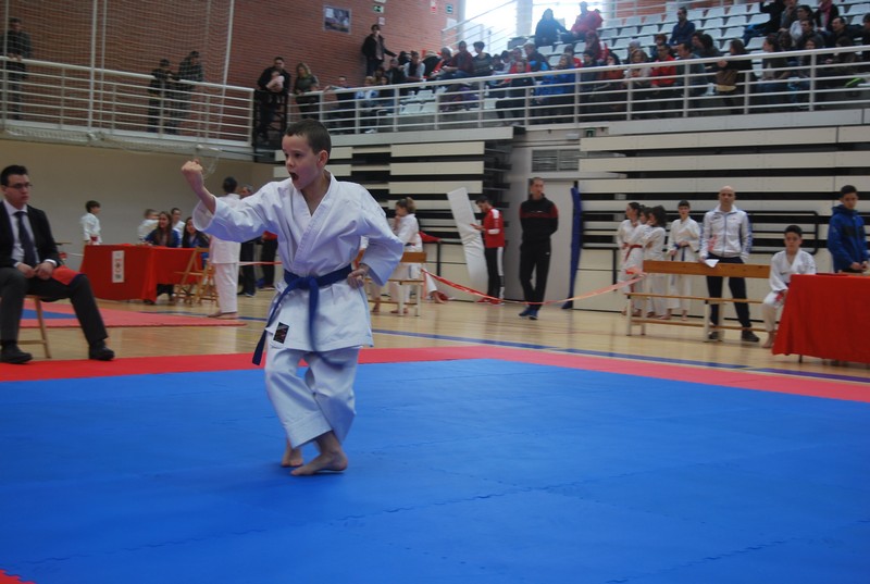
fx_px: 1380
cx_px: 435
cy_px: 292
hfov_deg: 35.0
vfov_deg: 23.9
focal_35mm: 57
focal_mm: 38
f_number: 4.8
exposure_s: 1/30
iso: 200
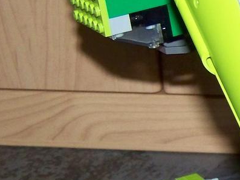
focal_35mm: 147
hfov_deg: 12.5
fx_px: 1019
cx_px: 394
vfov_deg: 10.1
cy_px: 101
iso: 200
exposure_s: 1/30
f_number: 2.8
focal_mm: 6.3
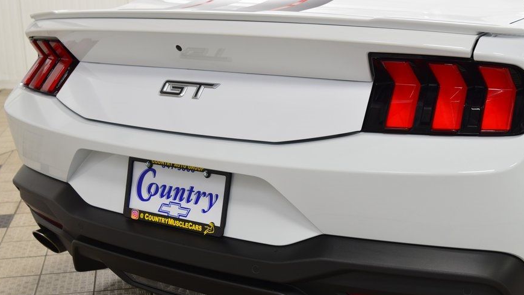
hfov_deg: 38.7
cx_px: 301
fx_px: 745
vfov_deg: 22.3
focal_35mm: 54
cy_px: 195
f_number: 6.3
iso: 450
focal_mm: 29
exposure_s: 1/15
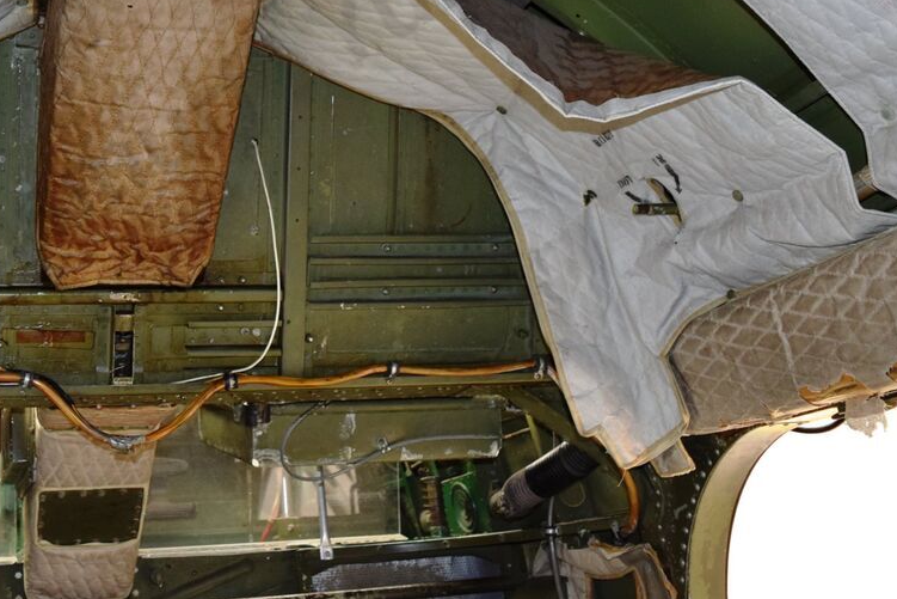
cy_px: 117
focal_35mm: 46
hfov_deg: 41.1
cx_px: 196
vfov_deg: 28.6
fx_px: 1146
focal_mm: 18
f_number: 4.5
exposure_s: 1/80
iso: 800
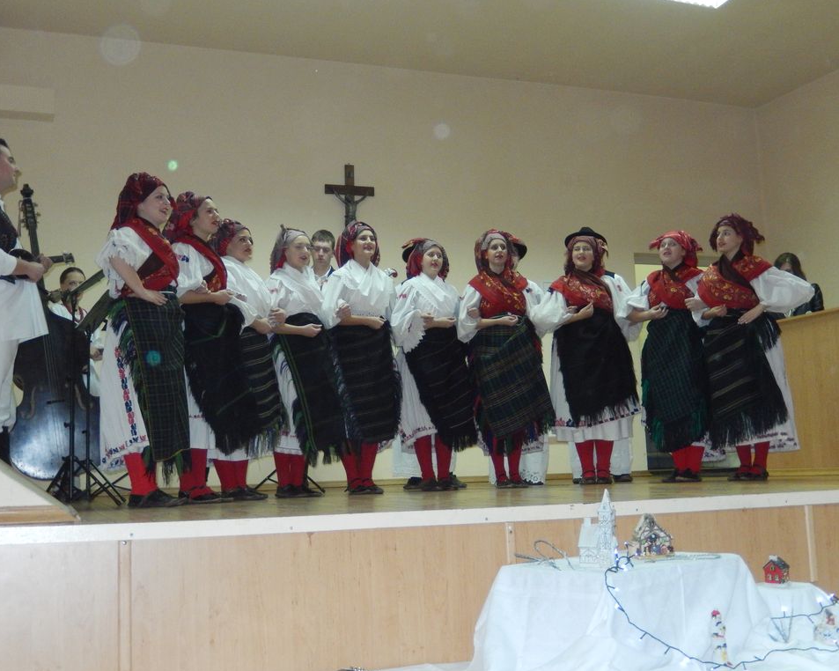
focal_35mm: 43
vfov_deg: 34.9
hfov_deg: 42.9
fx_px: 1068
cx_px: 389
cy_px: 336
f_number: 4.2
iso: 500
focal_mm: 7.3
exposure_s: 1/30
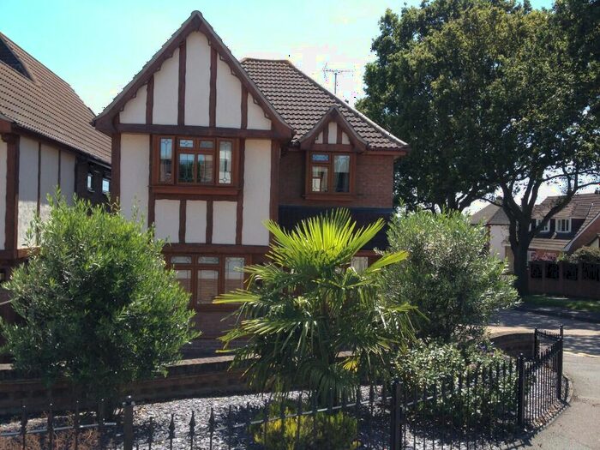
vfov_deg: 40.7
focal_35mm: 35
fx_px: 607
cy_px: 225
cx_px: 300
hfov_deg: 52.6
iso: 64
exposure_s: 1/746
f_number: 2.4
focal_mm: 4.28
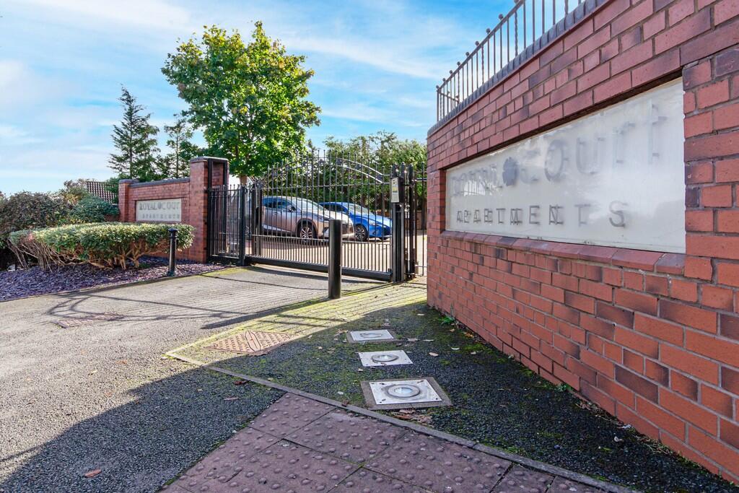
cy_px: 246
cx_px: 370
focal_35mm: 16
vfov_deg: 72.1
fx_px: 339
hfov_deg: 95.0
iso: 320
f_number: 10
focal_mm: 11
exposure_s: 1/250
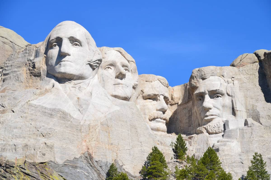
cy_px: 90
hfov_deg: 13.7
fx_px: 1127
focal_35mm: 150
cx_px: 136
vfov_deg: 9.1
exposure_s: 1/160
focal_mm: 100
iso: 100
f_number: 11
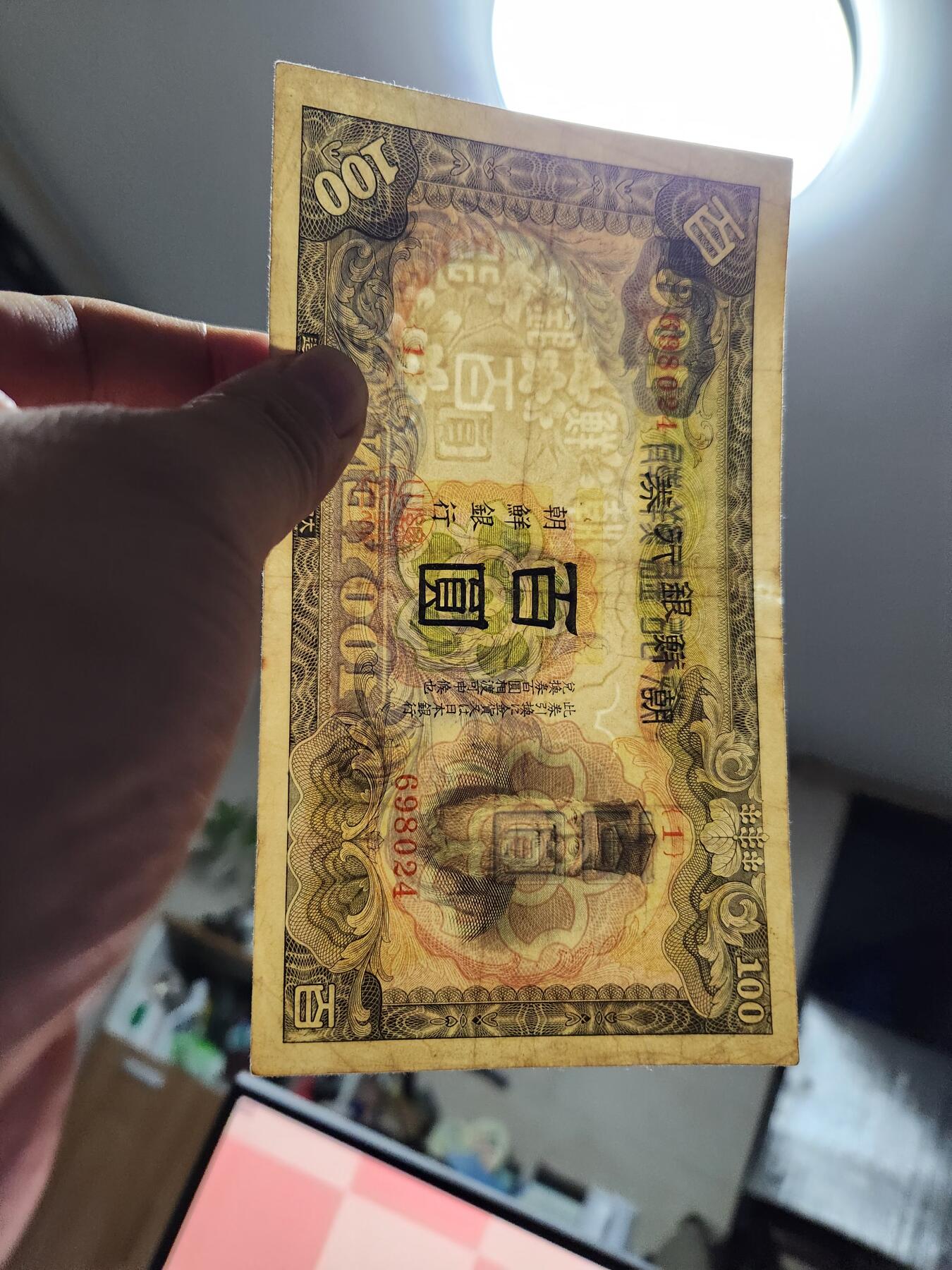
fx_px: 843
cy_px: 635
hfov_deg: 58.9
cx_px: 476
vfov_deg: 73.9
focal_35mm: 23
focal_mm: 5.4
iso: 800
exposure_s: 1/100
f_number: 1.8
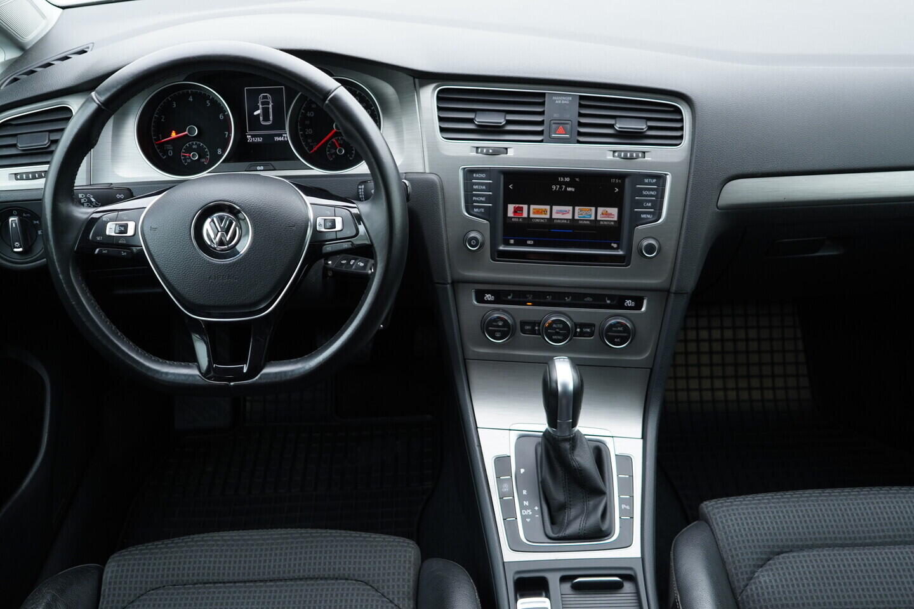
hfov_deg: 53.1
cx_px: 457
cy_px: 304
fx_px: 914
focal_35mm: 36
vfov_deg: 36.9
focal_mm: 24
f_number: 2.8
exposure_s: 1/40
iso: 250
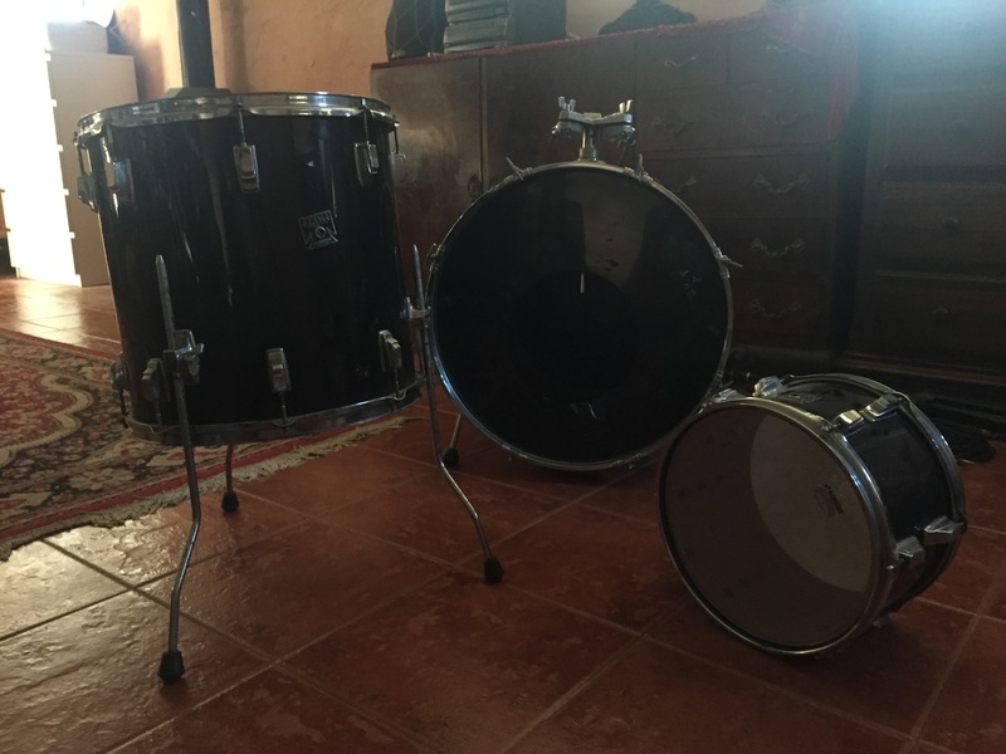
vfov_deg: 48.2
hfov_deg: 61.7
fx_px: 843
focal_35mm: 29
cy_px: 377
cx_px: 503
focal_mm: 4.15
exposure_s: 1/17
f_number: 2.2
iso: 500
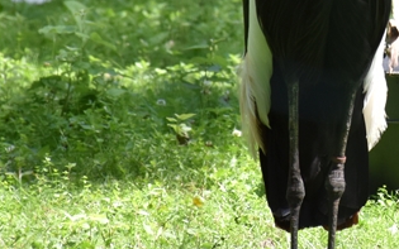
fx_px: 7559
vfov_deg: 1.9
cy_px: -114
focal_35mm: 695
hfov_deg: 3.0
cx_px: 386
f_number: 5.6
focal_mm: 140
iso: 800
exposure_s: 1/640
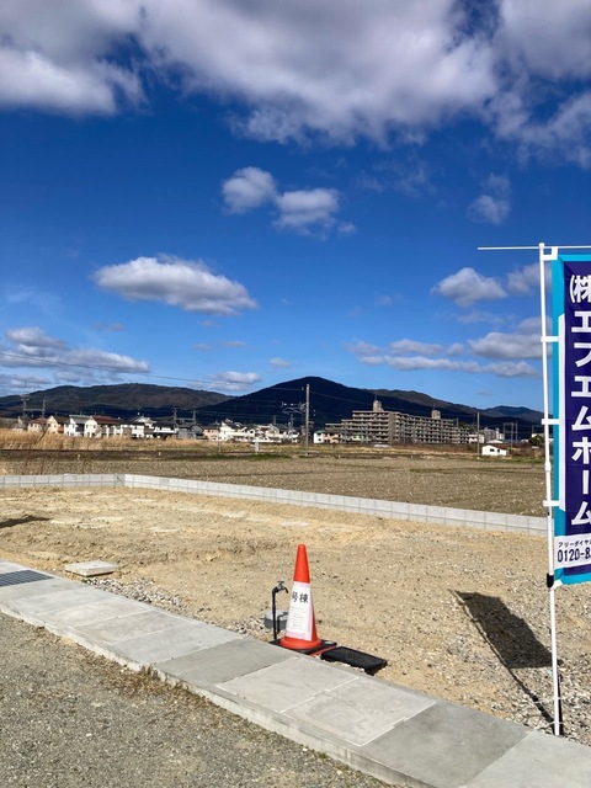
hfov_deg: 49.7
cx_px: 296
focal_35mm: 28
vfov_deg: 63.4
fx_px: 637
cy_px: 394
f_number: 1.8
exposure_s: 1/4425
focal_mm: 3.99
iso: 25
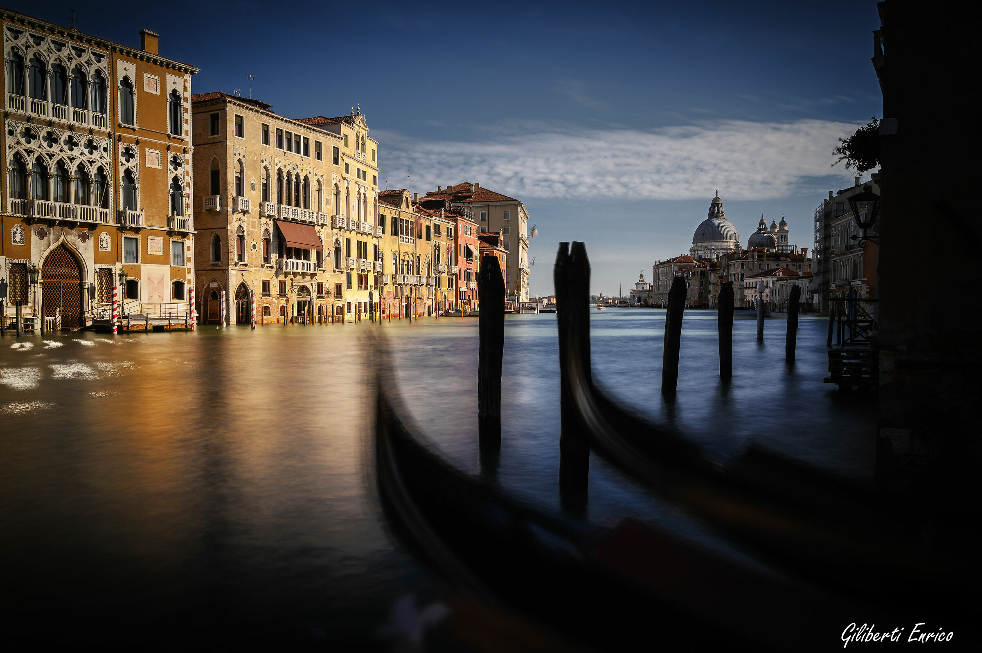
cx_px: 491
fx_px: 818
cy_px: 326
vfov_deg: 43.6
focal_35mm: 30
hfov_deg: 62.0
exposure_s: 10
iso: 100
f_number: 16
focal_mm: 30
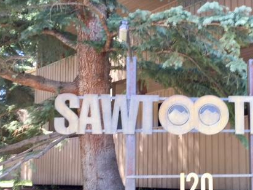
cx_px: 188
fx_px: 329
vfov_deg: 31.7
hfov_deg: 40.9
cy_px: 140
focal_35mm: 45
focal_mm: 4.15
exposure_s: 1/60
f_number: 2.2
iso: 32
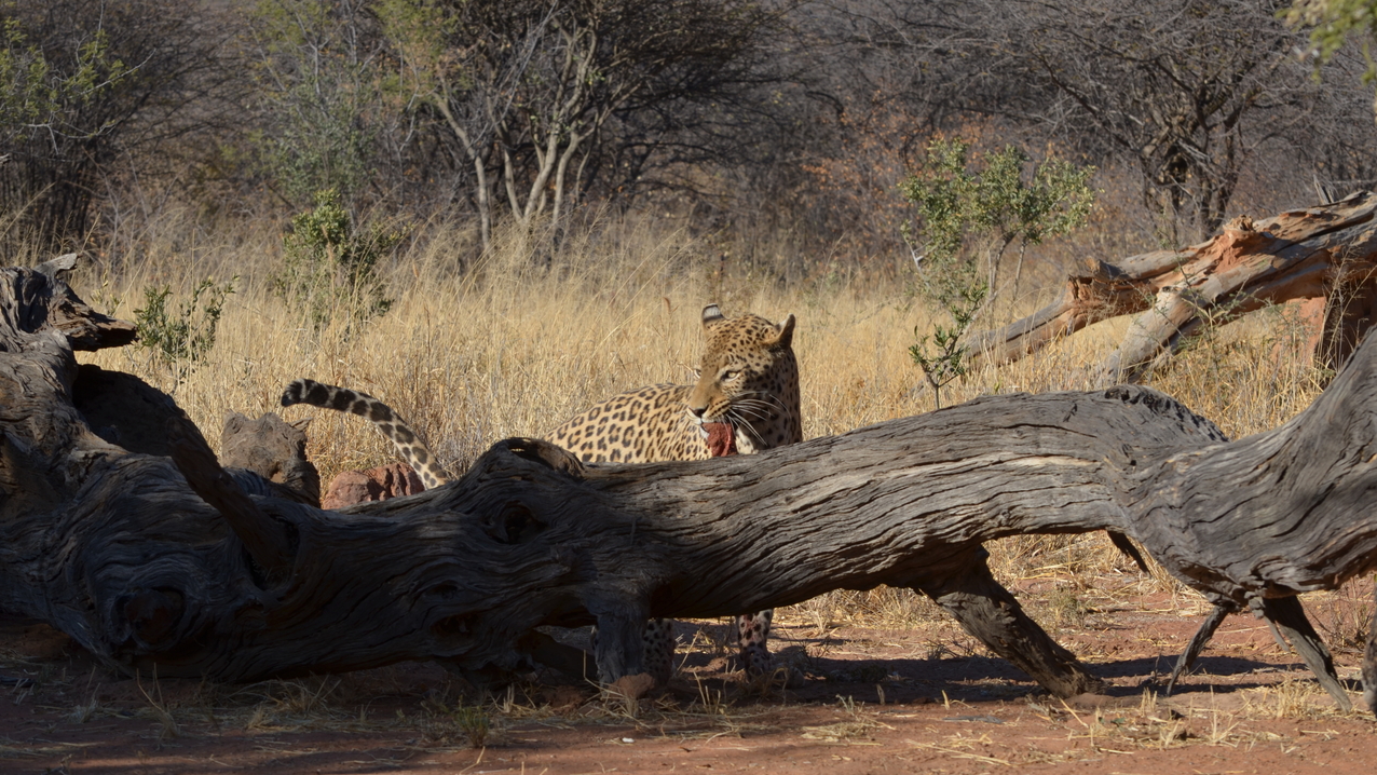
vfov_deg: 7.0
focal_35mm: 173
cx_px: 688
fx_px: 6317
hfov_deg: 12.4
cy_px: 356
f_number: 8
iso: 110
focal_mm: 110
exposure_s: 1/250
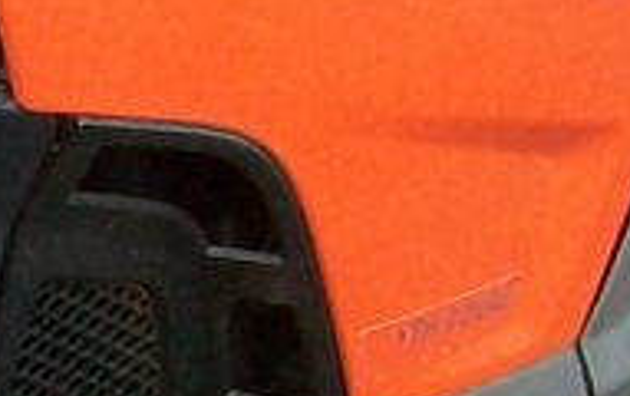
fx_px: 4901
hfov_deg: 6.8
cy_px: 886
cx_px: -1087
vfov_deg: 4.5
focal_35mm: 285
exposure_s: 1/500
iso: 80
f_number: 2.8
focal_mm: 5.7
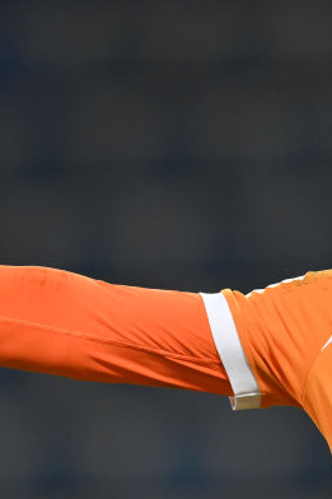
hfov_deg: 0.9
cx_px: 218
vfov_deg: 1.3
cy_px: 376
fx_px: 21722
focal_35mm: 1569
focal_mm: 600
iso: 4000
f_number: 4
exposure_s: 1/2000
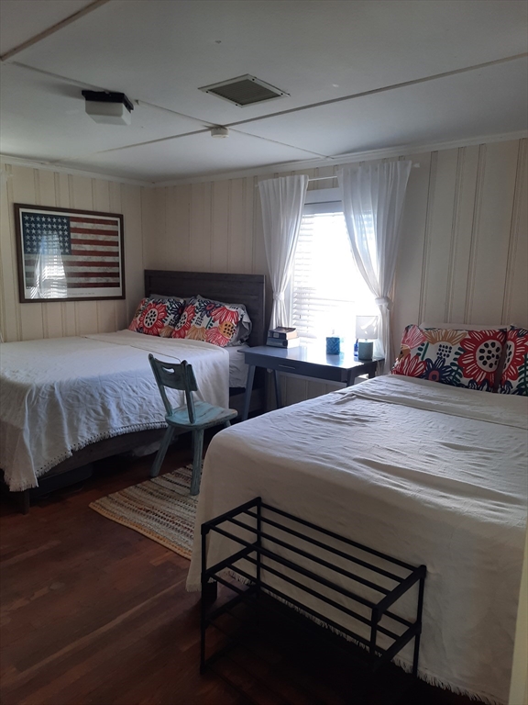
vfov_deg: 69.4
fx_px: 508
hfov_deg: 54.9
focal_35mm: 25
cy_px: 352
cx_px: 264
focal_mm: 4.6
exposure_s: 1/60
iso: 50
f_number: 2
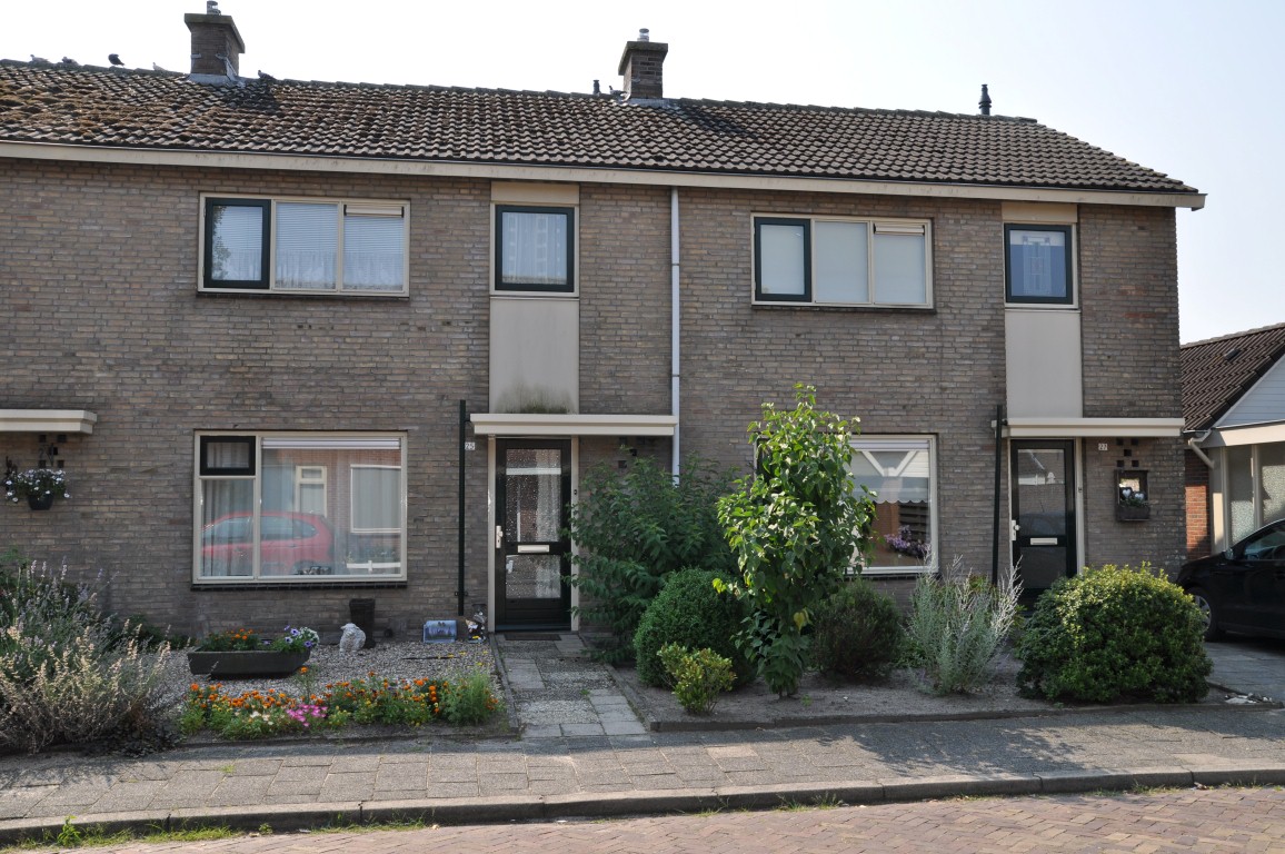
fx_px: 1177
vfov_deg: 39.9
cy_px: 427
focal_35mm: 33
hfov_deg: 57.3
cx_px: 642
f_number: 10
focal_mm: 22
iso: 200
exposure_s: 1/200
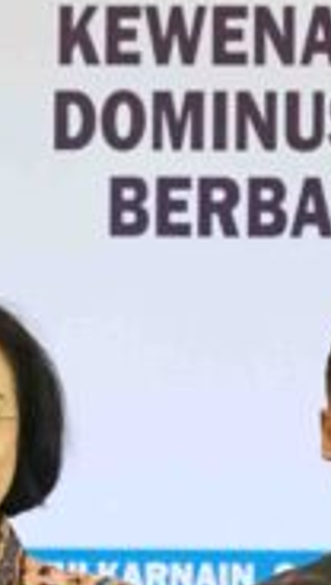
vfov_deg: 6.2
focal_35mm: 349
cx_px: -341
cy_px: 561
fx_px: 5426
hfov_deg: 3.5
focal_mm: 60
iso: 3200
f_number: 5.6
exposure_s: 1/60
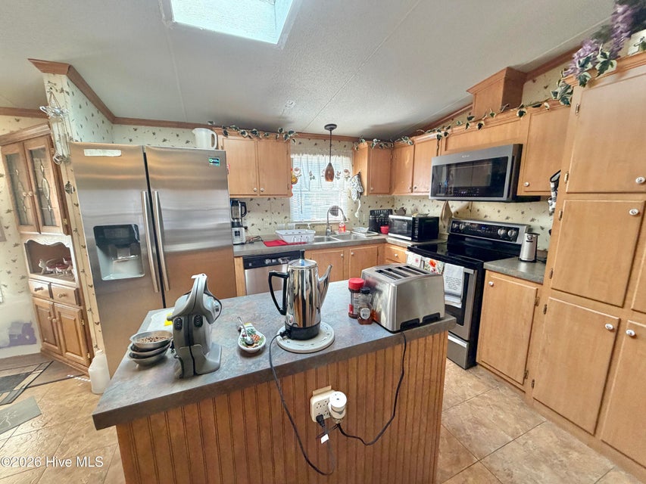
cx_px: 323
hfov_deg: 102.1
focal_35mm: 14
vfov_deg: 85.7
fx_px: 261
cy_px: 242
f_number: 2.2
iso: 320
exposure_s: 1/63
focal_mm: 2.22
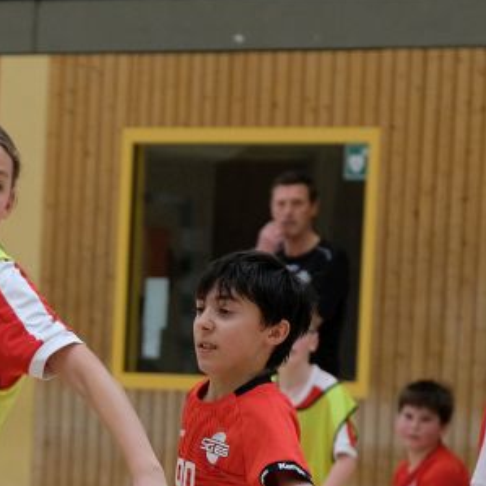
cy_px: 564
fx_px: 6290
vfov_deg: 4.4
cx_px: -304
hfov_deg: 4.4
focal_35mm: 396
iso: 1250
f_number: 4
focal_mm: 77.3
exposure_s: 1/500
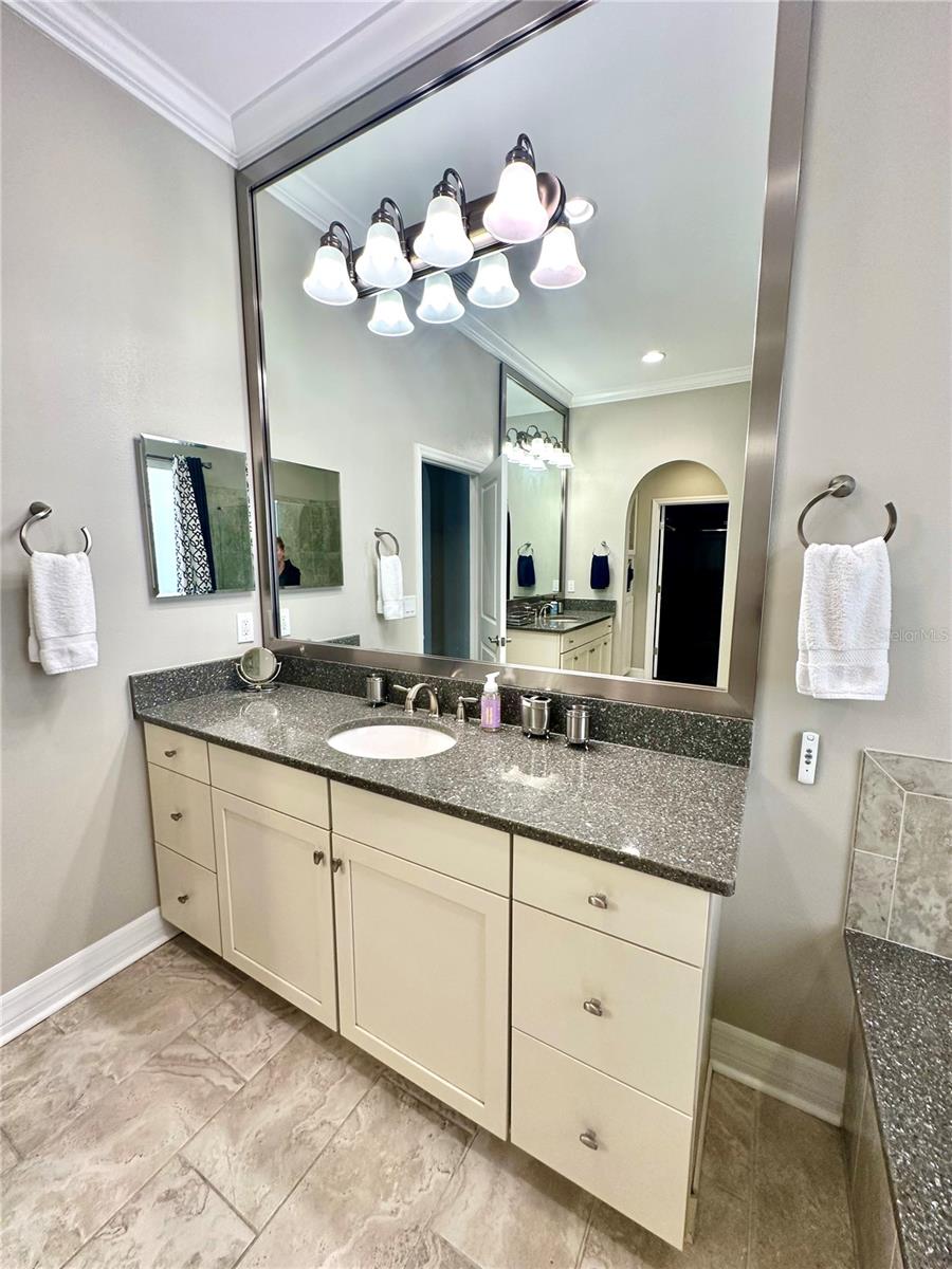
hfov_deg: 85.7
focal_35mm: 14
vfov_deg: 102.1
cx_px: 476
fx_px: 513
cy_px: 634
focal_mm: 2.22
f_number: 2.2
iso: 160
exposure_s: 1/120
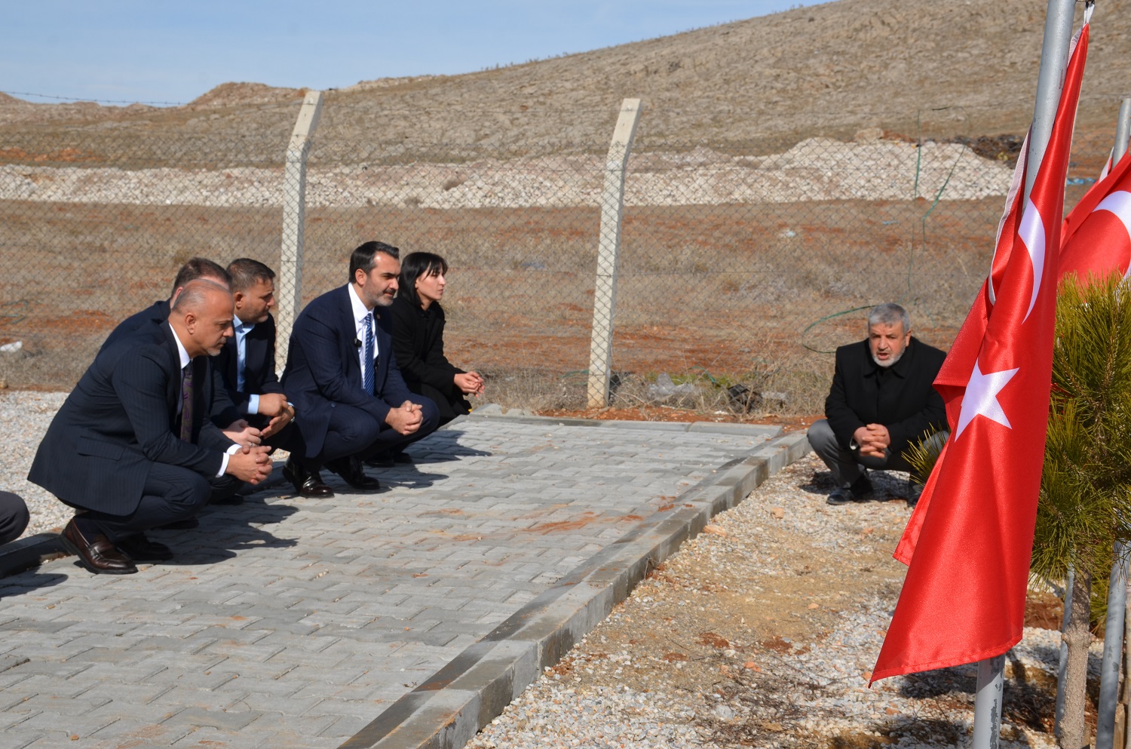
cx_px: 566
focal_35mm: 57
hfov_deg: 35.1
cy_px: 374
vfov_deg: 23.7
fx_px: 1787
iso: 100
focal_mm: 38
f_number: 11
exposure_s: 1/250
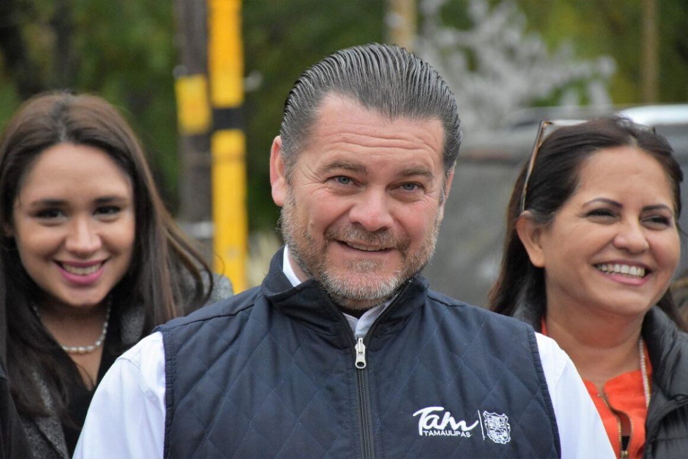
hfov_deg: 9.8
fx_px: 4012
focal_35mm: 210
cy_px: 230
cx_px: 344
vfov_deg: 6.5
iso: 5000
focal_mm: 140
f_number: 5.6
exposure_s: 1/1000
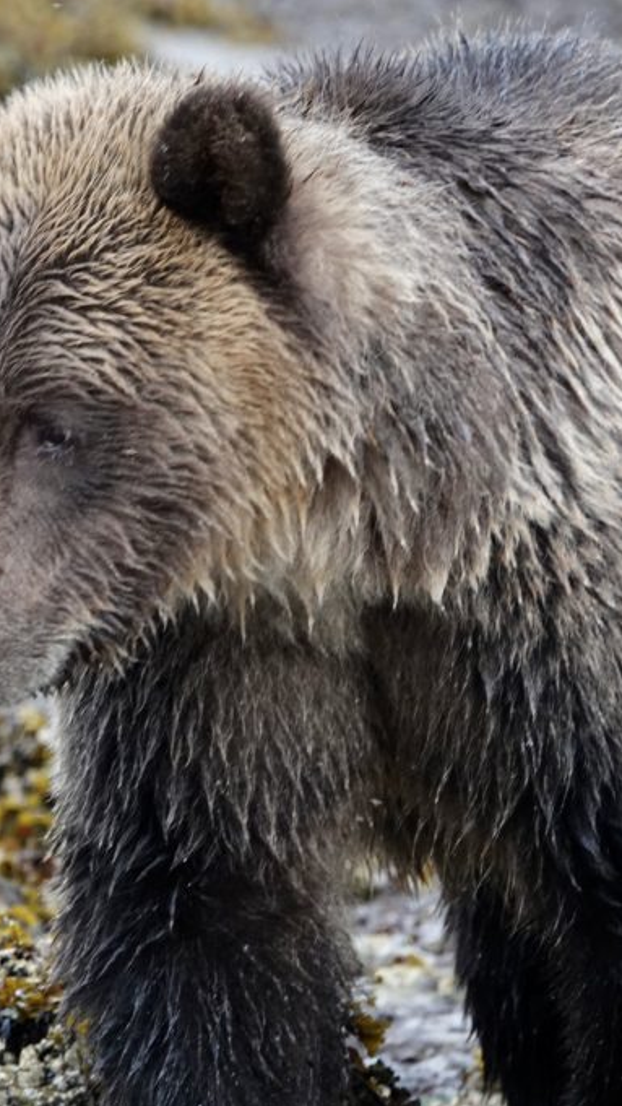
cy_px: 553
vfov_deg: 3.9
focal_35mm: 553
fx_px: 16216
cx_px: 11
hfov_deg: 2.2
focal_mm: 128.59
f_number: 4
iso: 800
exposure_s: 1/160
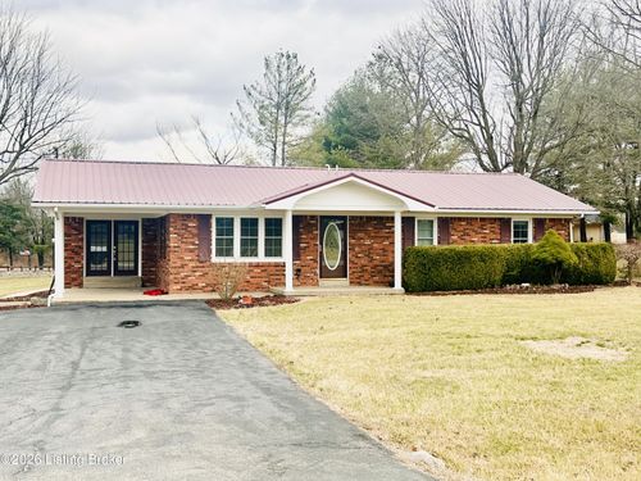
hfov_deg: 52.6
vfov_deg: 40.7
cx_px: 320
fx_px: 648
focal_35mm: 35
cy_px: 240
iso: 80
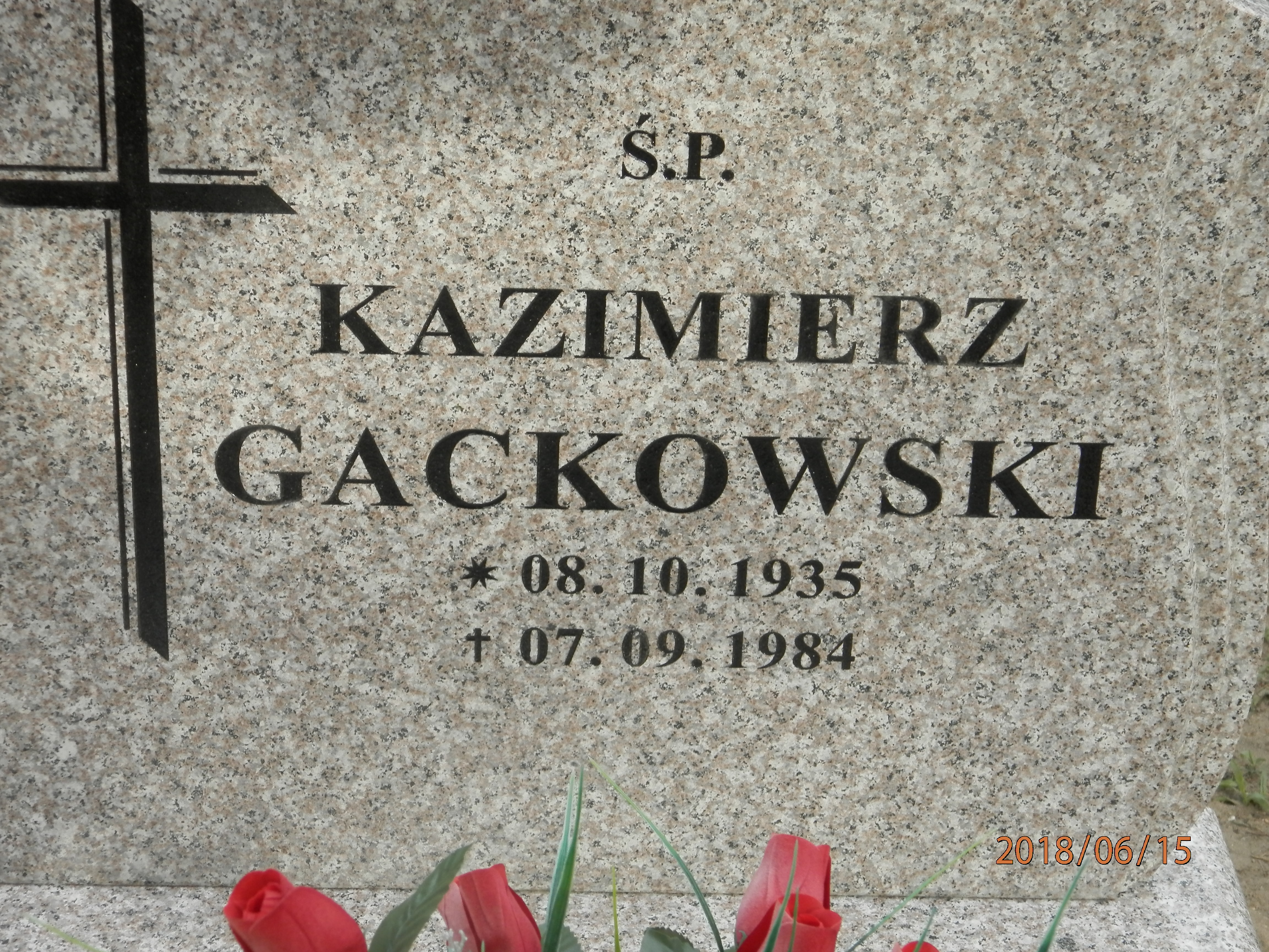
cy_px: 476
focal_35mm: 82
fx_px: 3006
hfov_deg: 23.8
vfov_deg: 18.0
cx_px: 634
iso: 100
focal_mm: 14.6
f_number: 4.2
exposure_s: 1/160
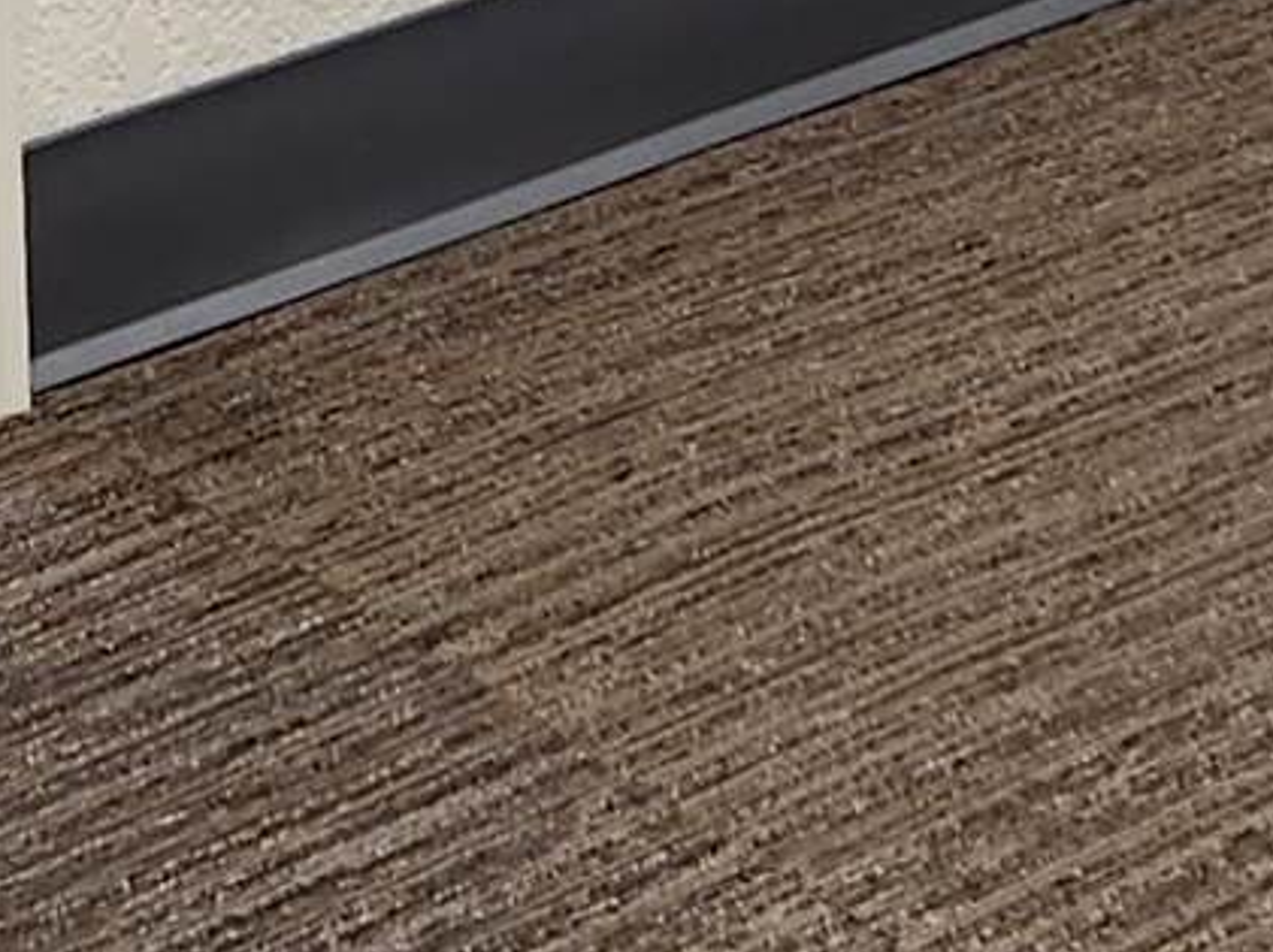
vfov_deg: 7.8
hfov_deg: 11.8
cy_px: -1801
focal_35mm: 168
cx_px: 372
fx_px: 6173
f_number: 1.8
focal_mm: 5.4
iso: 125
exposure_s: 1/120
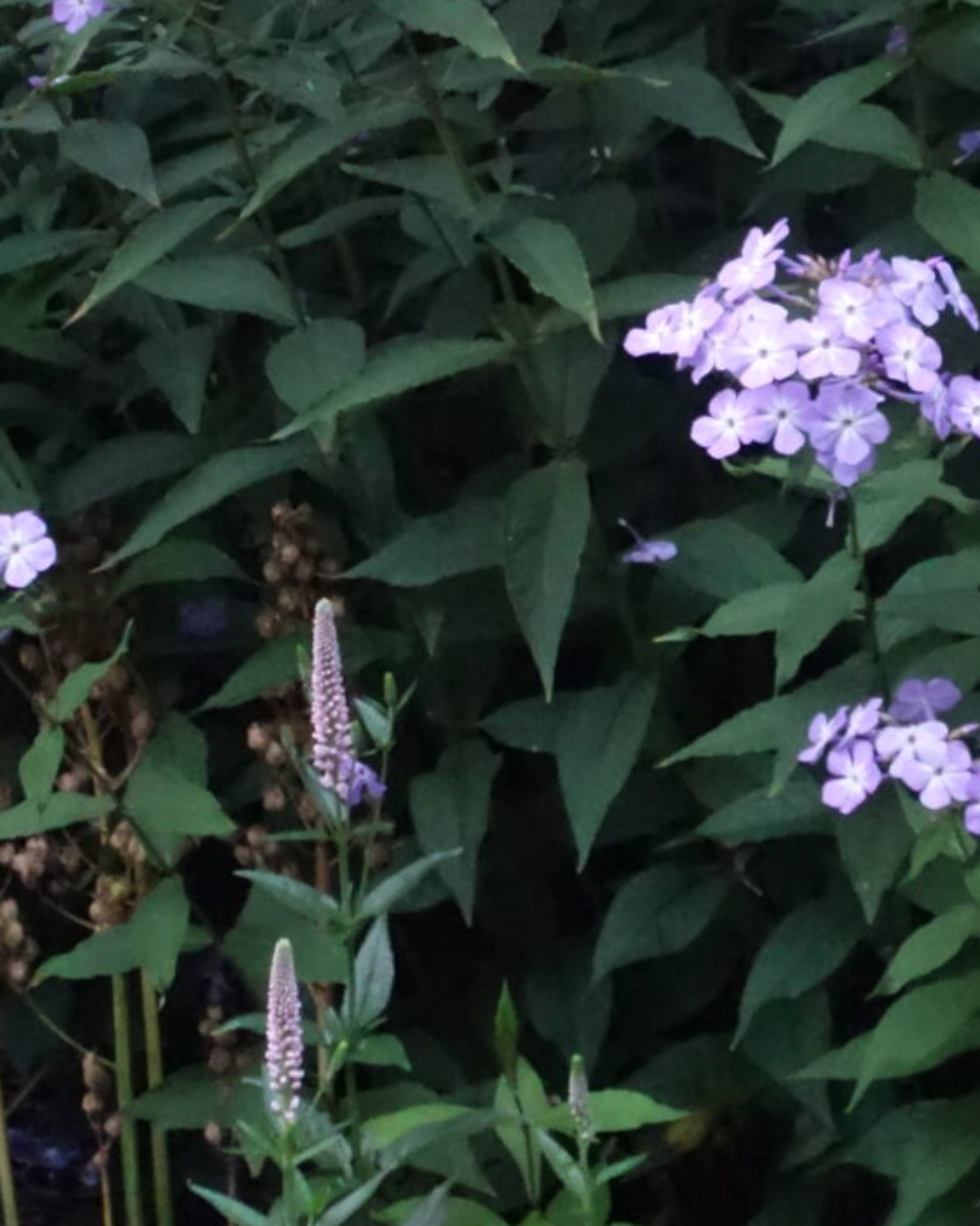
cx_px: 653
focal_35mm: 171
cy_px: -28
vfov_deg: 11.2
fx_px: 6202
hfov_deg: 9.0
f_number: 3.2
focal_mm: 18.66
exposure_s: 1/200
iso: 3200
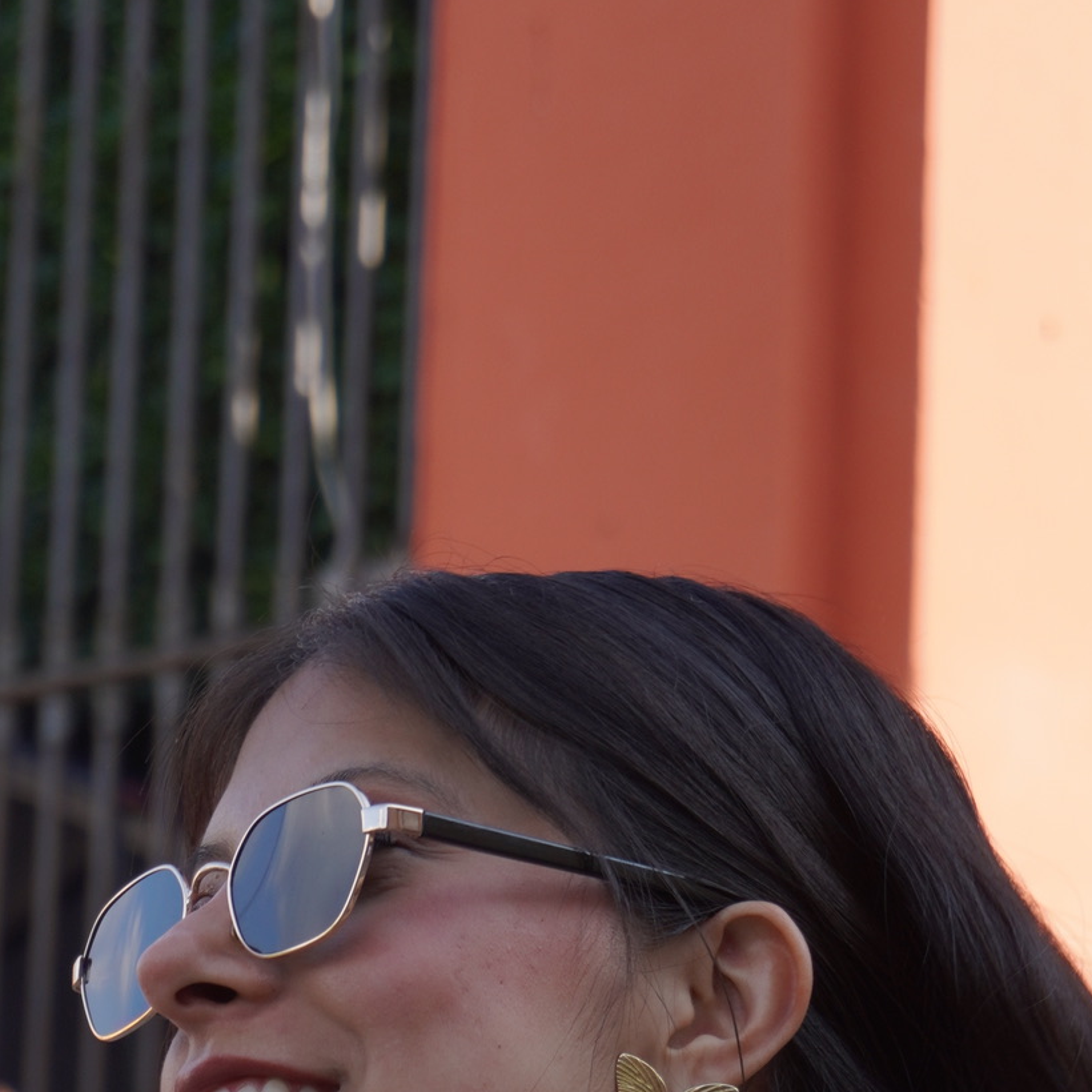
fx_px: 6389
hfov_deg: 9.8
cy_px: 1209
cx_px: 525
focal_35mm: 179
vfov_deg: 9.7
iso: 100
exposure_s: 1/160
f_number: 5.6
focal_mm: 50
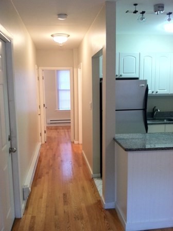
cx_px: 86
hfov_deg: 40.6
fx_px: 234
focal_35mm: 35
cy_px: 116
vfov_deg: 52.7
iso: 125
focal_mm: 3.85
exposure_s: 1/15
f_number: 2.8
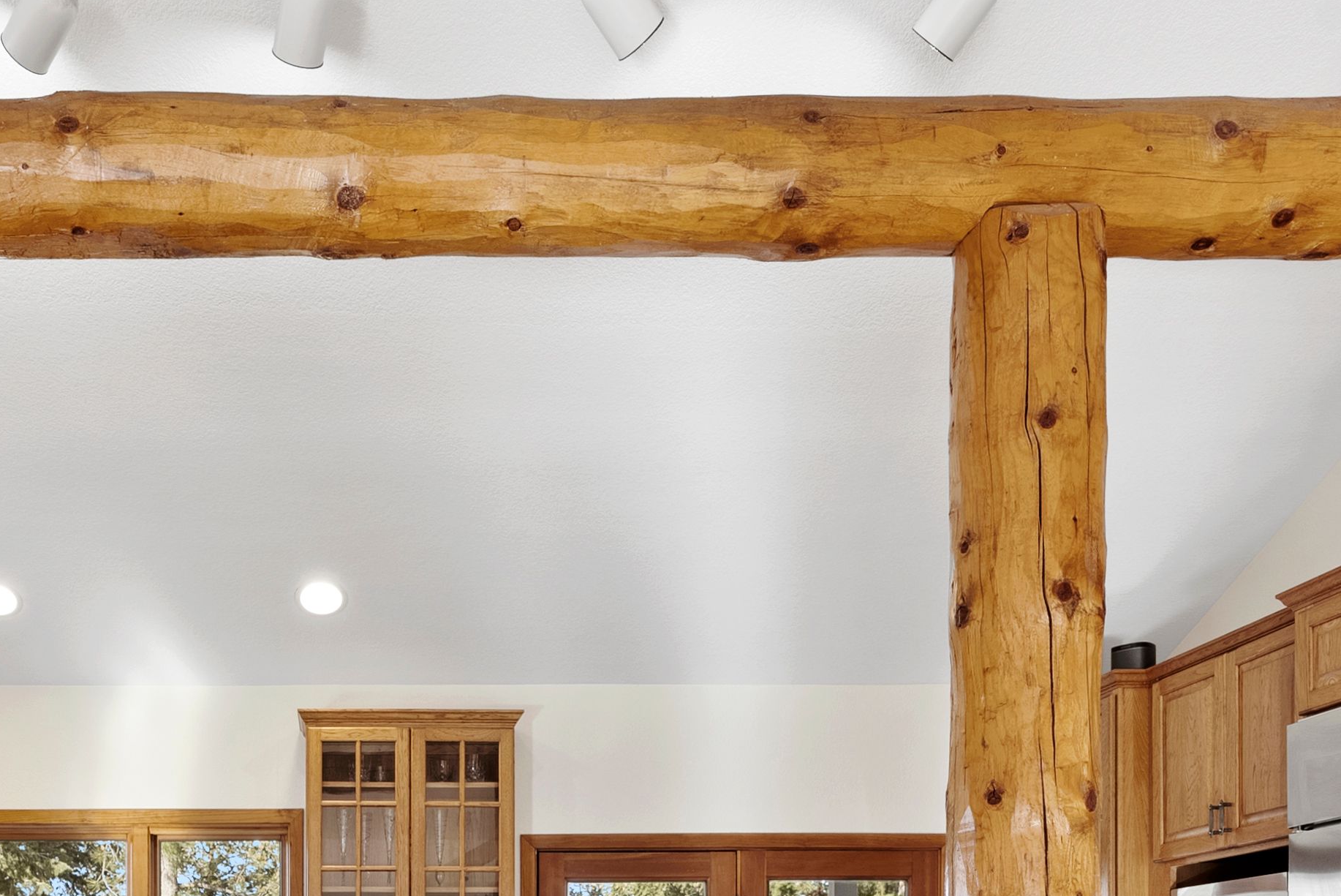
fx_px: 1379
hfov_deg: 50.0
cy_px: 1033
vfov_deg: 31.2
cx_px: 352
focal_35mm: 37
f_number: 9
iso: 160
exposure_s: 1/5
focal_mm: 16
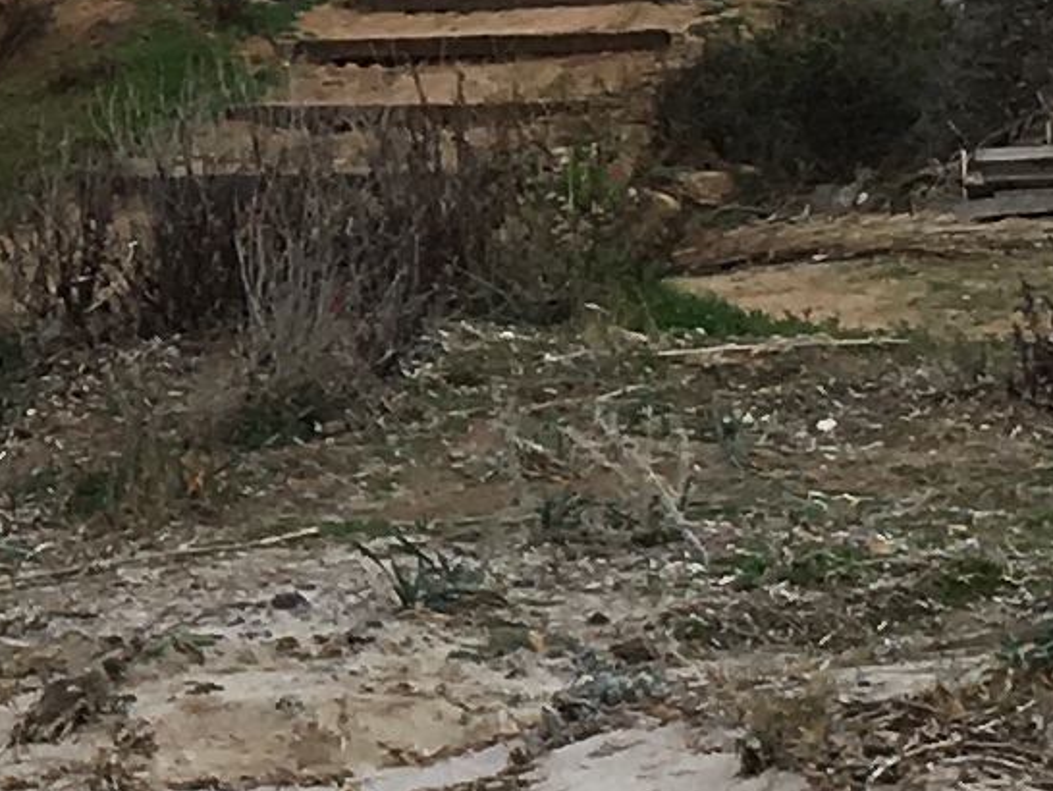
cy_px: 50
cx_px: -943
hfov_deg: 8.8
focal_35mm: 214
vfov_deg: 6.9
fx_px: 6513
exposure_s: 1/1425
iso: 25
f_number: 2.2
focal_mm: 4.15
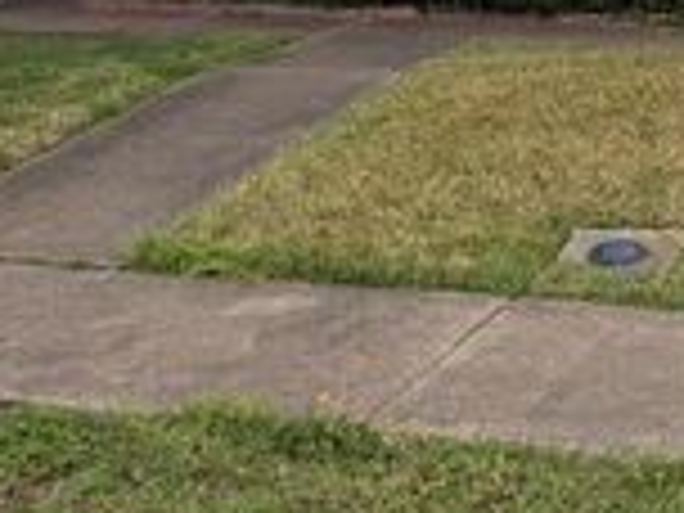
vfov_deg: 17.4
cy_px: -169
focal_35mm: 79
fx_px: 1561
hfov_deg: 24.5
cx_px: 500
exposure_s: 1/3021
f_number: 1.78
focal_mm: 6.76
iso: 80
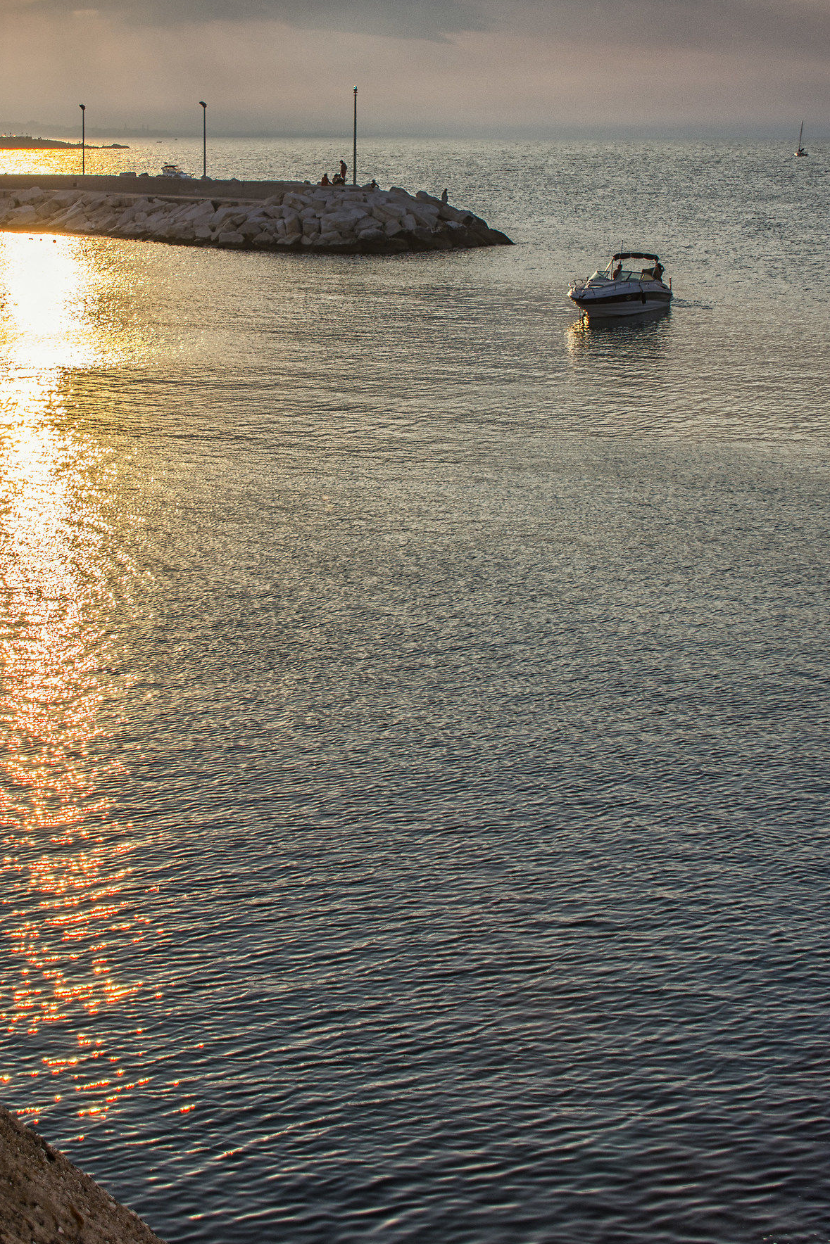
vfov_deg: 34.8
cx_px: 301
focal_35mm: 57
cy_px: 429
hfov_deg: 23.7
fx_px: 1971
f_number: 5
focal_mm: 28
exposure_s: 1/1250
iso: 100
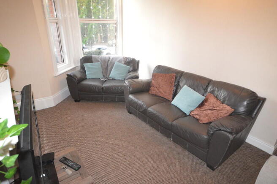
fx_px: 161
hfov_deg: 81.3
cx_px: 138
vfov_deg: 59.4
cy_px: 92
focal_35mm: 21
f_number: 4.8
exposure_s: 1/60
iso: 3200
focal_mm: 14
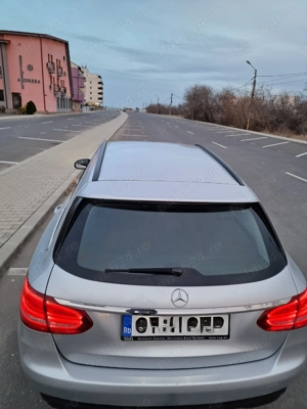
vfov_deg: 73.9
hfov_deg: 58.9
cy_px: 204
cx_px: 154
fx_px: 272
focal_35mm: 23
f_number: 1.8
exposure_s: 1/100
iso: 160
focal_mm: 6.4
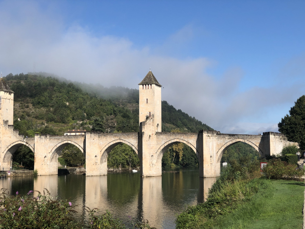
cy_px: 114
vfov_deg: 25.7
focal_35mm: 57
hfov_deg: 33.8
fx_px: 502
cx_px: 152
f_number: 2.8
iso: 20
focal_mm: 6.6
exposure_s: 1/979
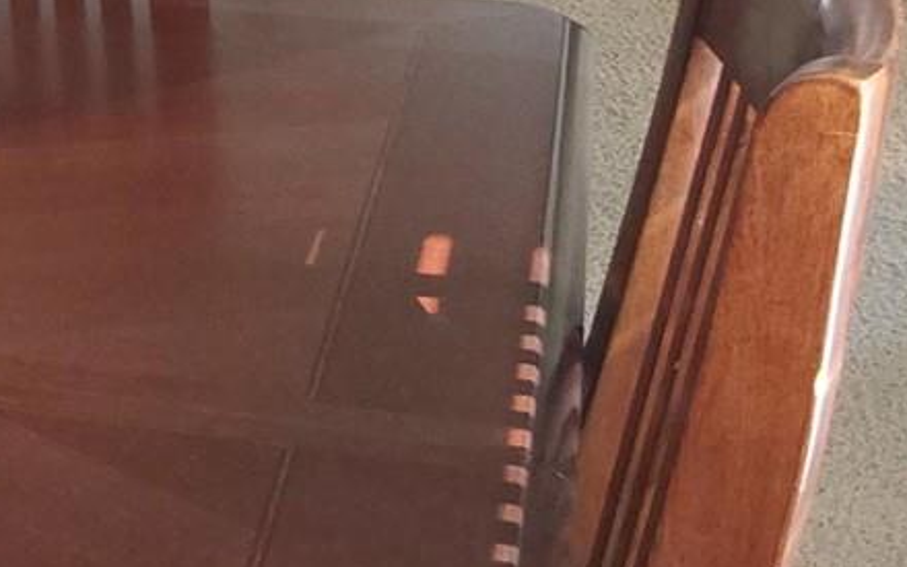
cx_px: -355
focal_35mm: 108
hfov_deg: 17.7
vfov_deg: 11.3
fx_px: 2670
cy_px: -462
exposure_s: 1/60
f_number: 1.9
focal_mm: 2.91
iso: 64
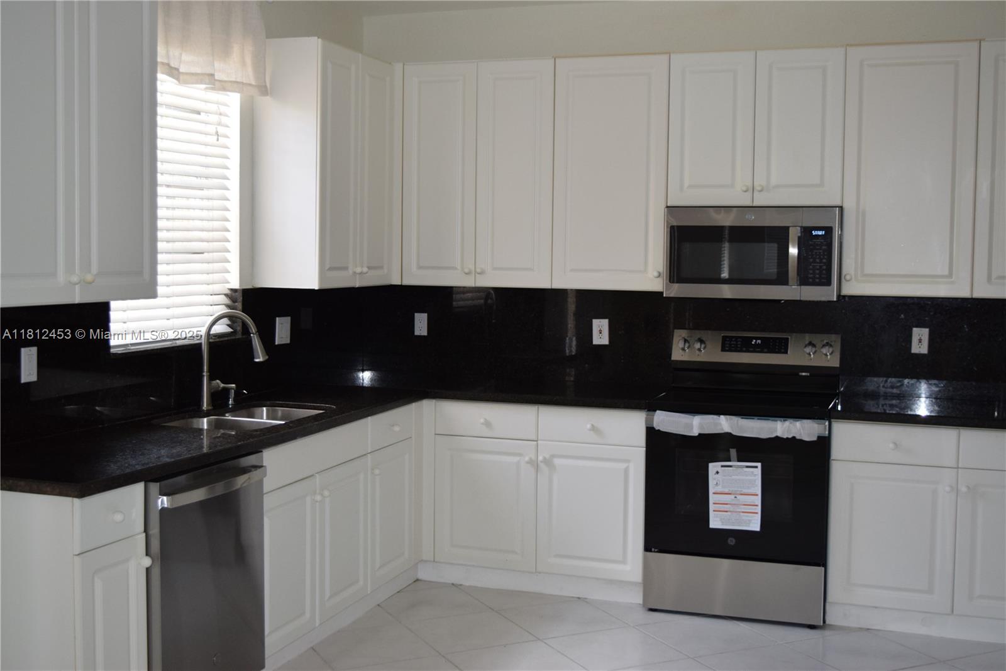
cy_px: 336
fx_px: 1215
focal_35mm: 44
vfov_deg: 30.8
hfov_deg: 45.0
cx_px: 503
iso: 800
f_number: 5
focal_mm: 29
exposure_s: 1/100
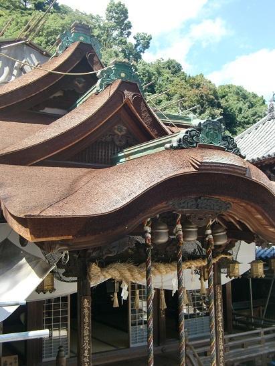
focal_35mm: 39
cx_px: 138
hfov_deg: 36.8
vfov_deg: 47.9
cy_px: 183
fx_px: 413
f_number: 3
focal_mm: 6.9
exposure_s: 1/320
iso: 64
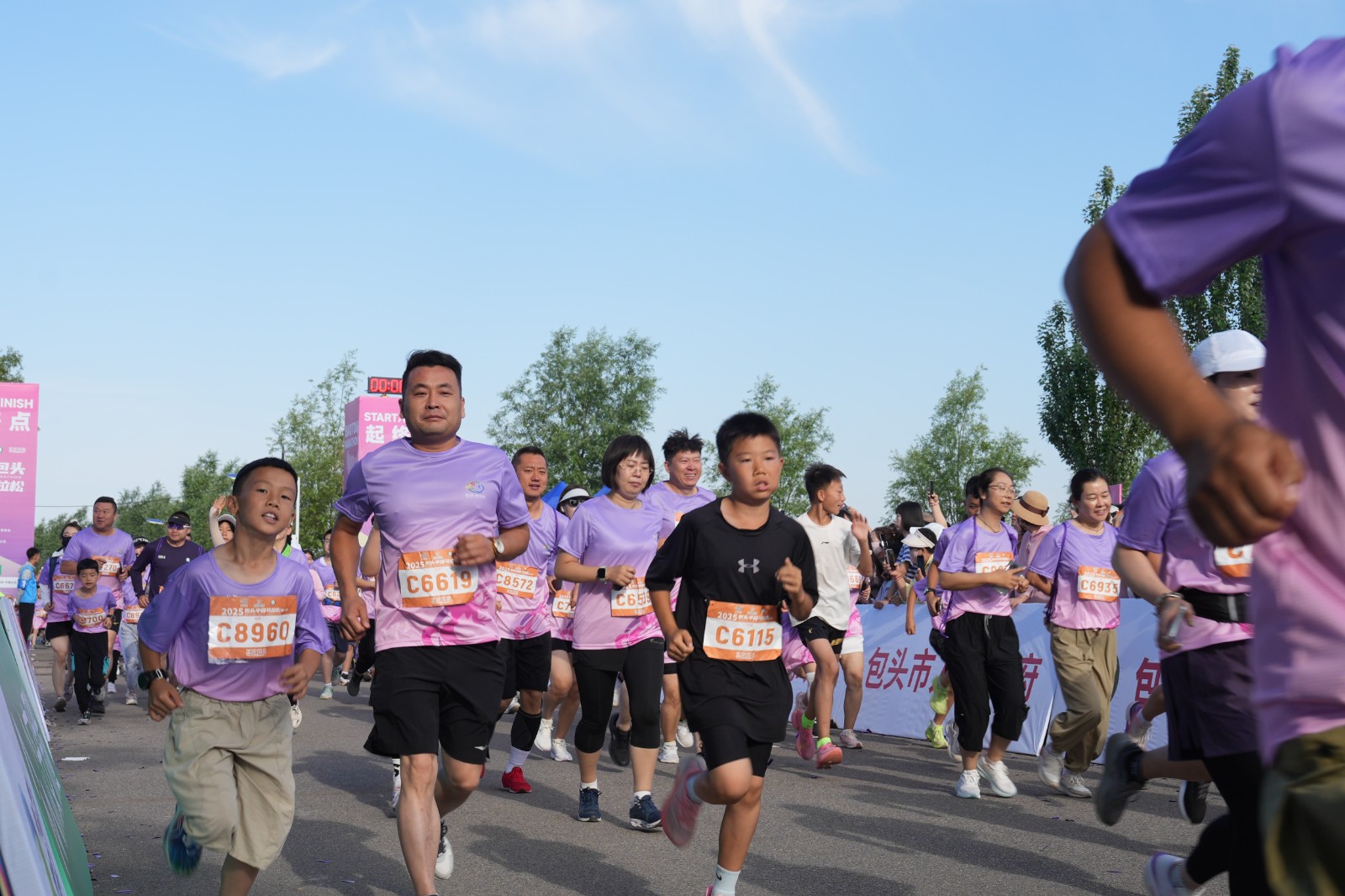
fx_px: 1905
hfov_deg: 38.9
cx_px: 672
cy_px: 448
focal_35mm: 51
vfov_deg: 26.5
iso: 125
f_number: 8
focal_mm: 34
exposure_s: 1/200
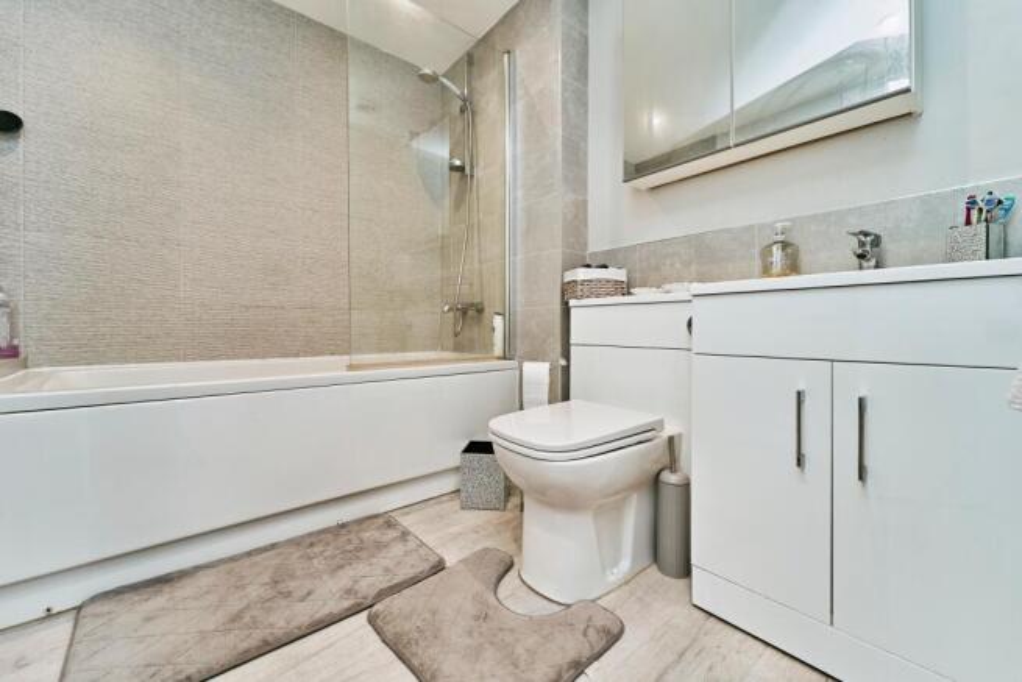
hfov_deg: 104.2
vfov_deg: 81.2
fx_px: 398
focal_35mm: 14
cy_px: 341
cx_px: 511
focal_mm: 14
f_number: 8
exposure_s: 1/40
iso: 400
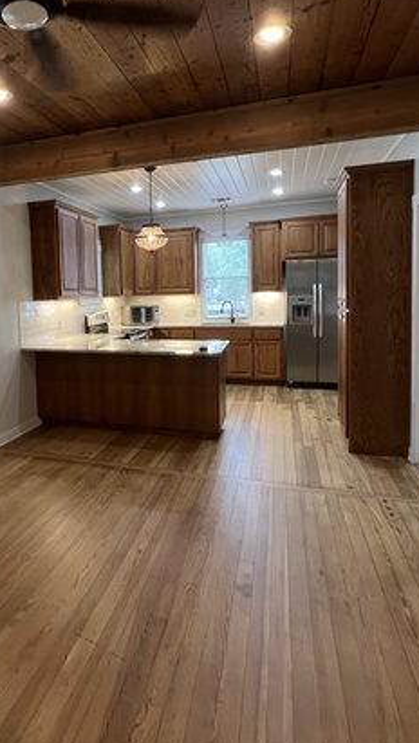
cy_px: 321
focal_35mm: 22
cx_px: 98
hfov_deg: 49.2
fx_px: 434
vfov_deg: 80.7
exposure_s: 1/60
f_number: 1.8
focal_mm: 1.57
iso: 160
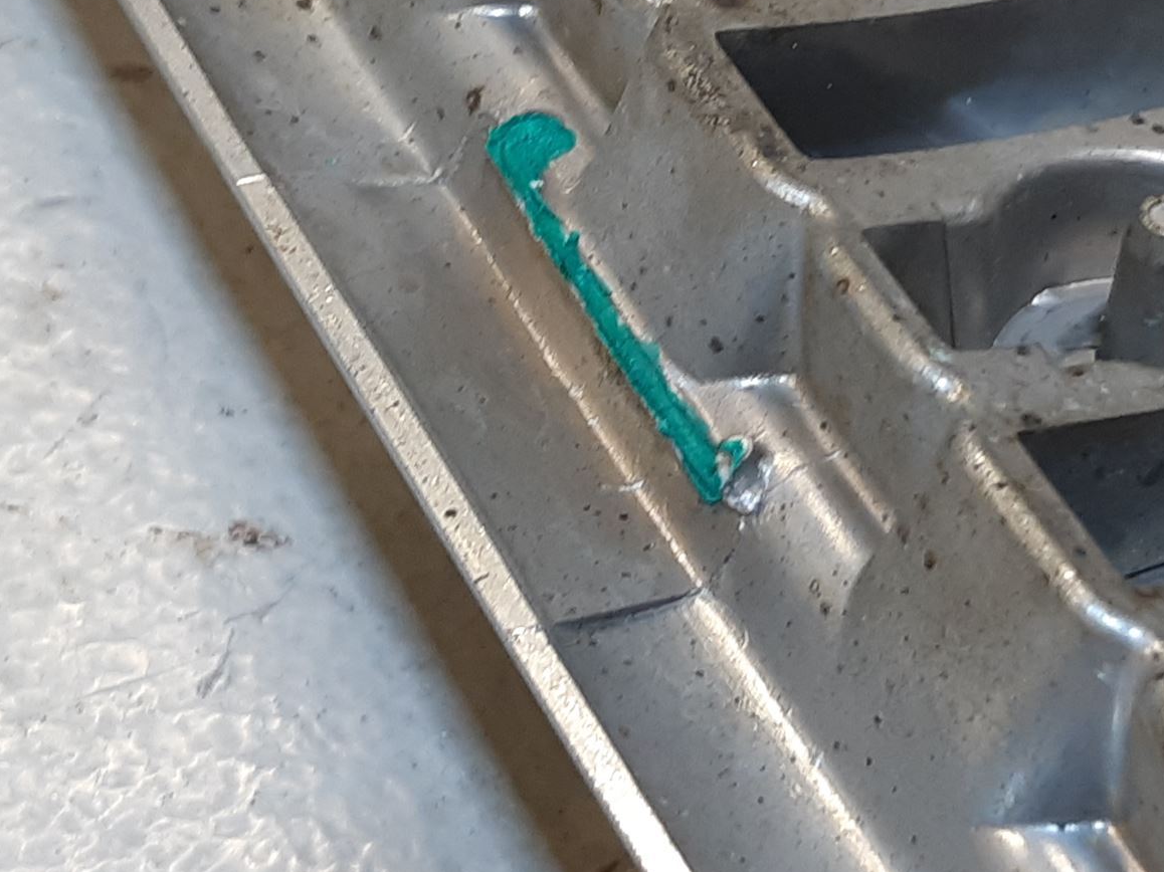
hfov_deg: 40.9
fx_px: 1546
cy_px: 339
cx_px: 752
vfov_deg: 31.4
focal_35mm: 46
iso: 50
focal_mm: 3.93
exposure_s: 1/50
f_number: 1.7
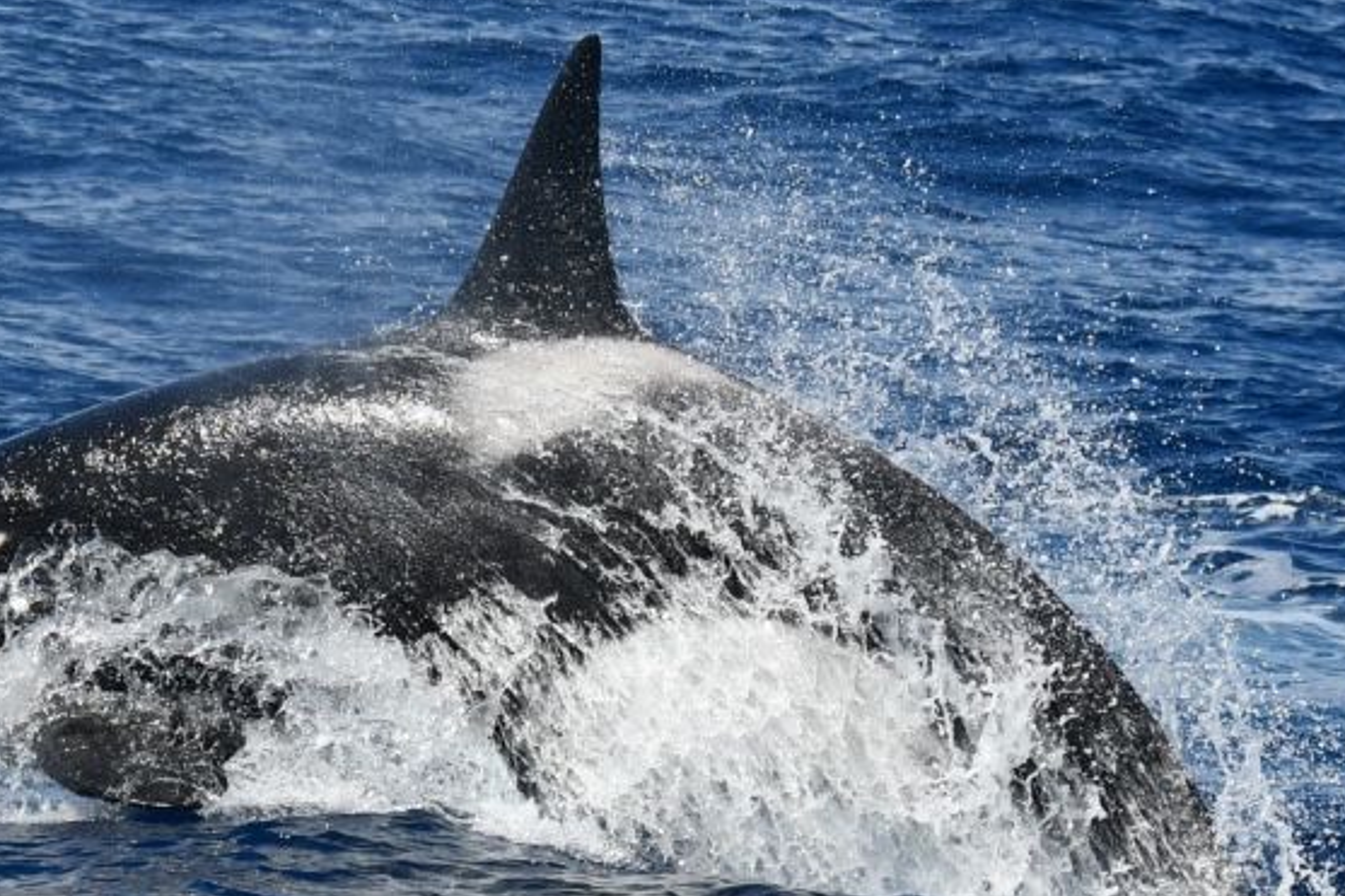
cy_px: 472
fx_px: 14491
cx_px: 488
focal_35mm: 388
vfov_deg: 3.5
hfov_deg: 5.3
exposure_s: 1/2000
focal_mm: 180
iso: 360
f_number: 8
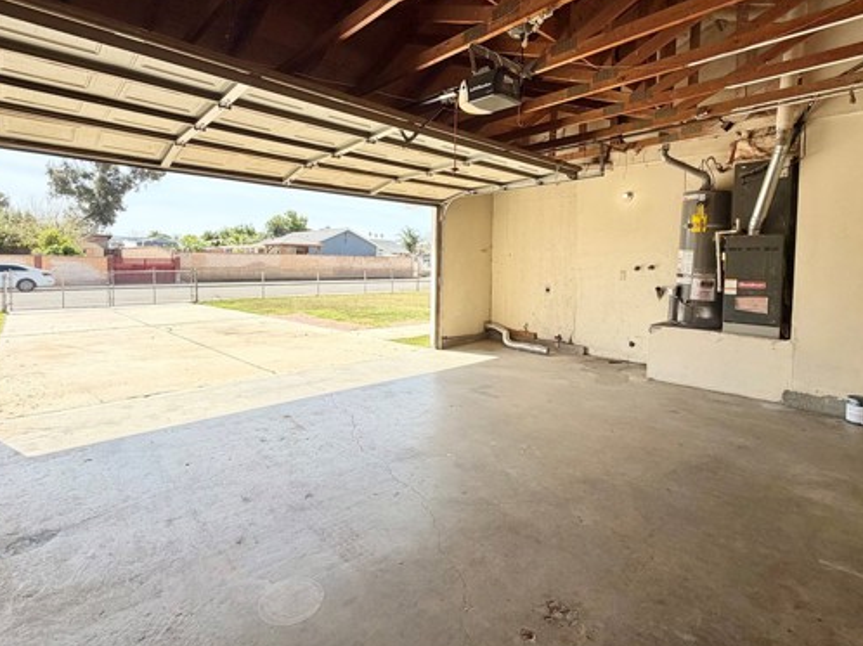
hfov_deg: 87.8
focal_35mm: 18
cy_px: 281
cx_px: 419
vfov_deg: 71.2
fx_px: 449
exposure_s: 1/502
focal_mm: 2.22
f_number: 2.2
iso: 40
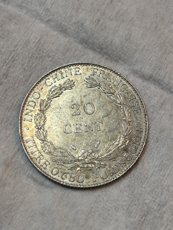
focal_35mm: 95
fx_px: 633
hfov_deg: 15.6
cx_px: 86
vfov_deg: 20.7
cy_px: 115
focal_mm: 15
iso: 160
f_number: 2.1
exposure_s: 1/100
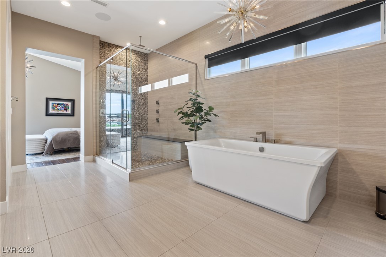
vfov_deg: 73.7
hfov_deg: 96.7
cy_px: 128
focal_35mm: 16
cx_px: 193
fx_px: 172
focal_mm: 16
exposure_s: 1/1.67
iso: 320
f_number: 8
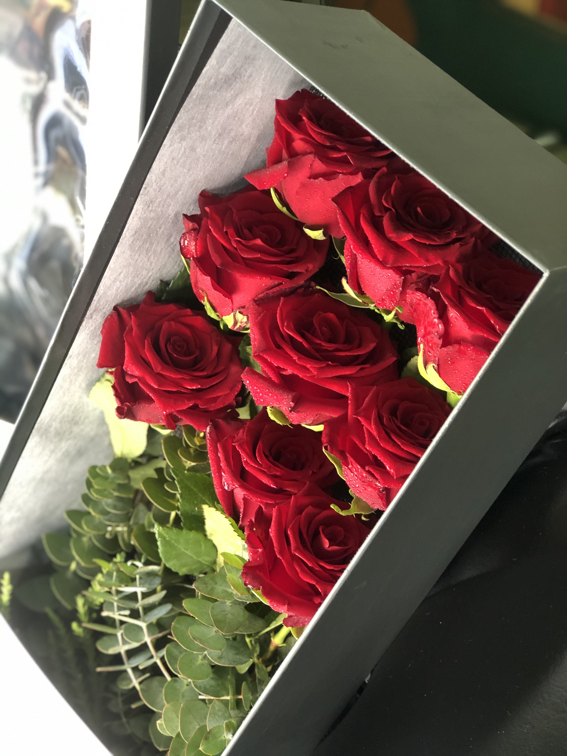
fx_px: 1245
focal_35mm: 57
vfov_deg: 33.8
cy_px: 378
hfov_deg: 25.7
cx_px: 284
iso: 320
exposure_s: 1/33
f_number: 2.8
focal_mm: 6.6
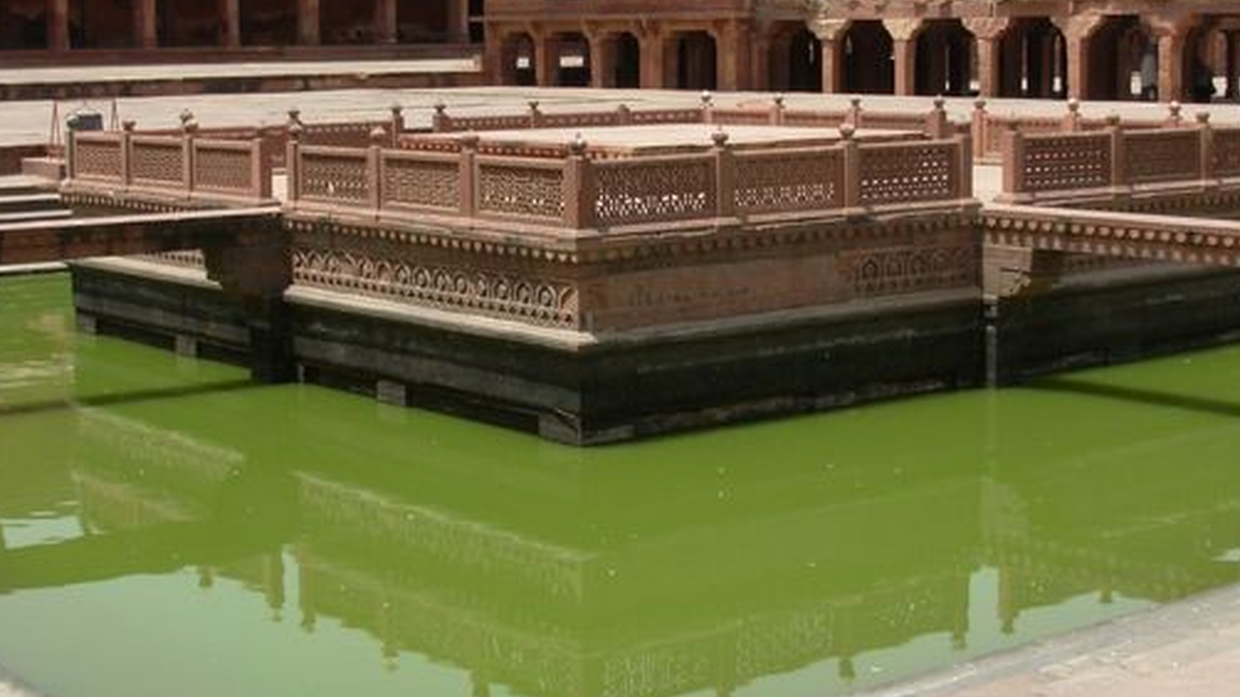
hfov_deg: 31.9
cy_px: 237
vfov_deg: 18.2
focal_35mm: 66
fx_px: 2169
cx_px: 598
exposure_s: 1/912
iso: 50
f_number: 2.9
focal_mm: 6.3
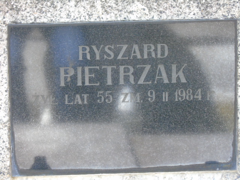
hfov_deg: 12.2
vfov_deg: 9.2
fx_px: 1123
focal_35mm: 162
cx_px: 120
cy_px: 90
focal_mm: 29
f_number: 4.9
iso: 400
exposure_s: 1/100
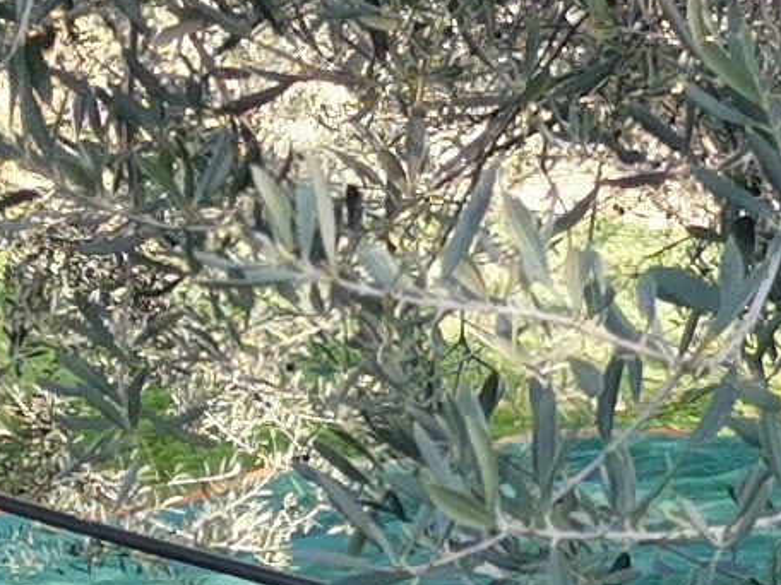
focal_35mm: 216
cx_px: 1910
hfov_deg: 8.4
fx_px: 4873
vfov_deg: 6.9
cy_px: 594
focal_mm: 5.58
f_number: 1.8
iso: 50
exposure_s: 1/353
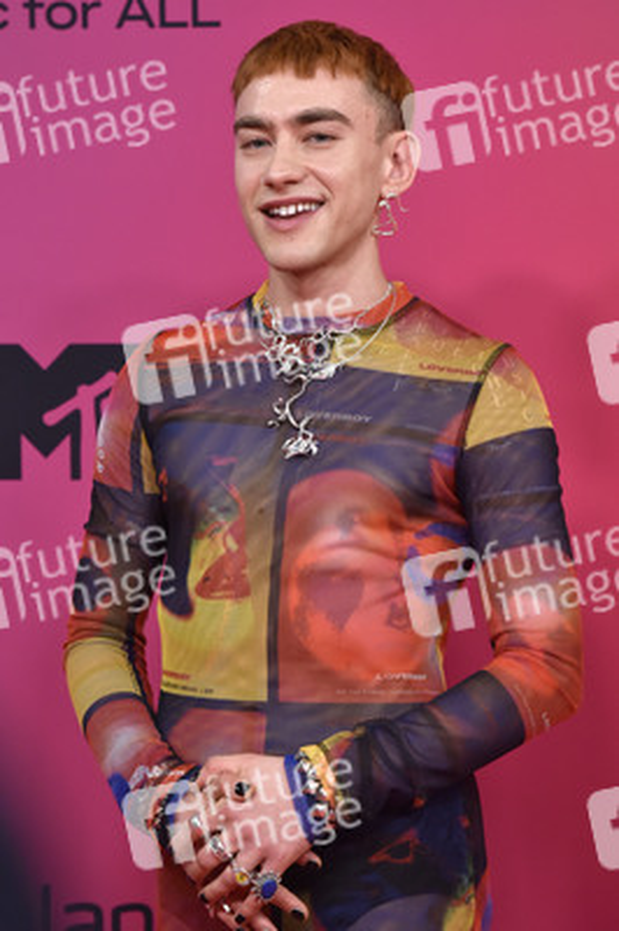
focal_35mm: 200
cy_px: 466
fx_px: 5167
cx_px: 310
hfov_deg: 6.9
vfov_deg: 10.3
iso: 2000
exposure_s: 1/250
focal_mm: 200
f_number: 5.6
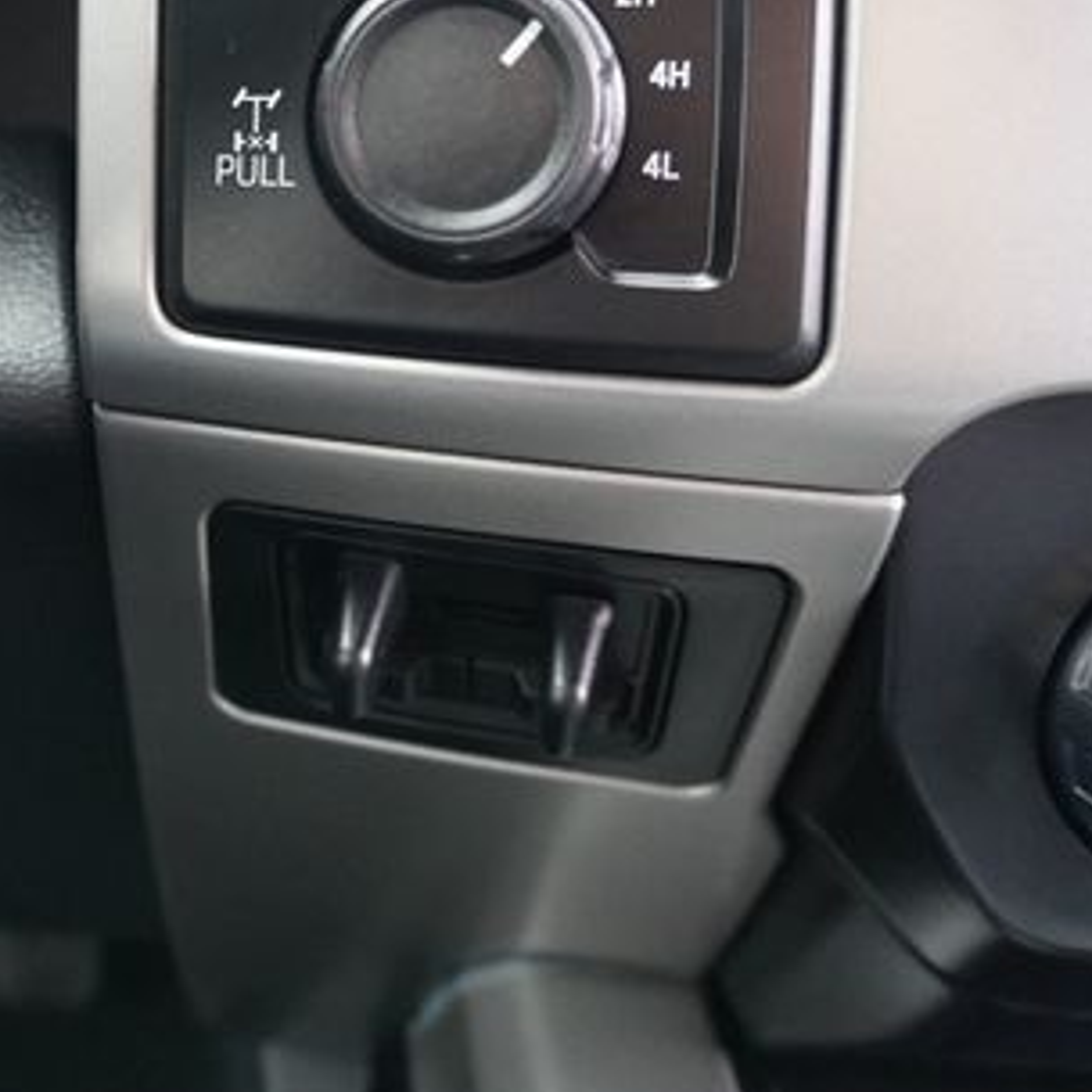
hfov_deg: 37.0
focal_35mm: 43
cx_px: 136
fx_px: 1535
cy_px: 363
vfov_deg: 38.7
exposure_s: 1/60
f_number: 3.5
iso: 3200
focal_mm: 16
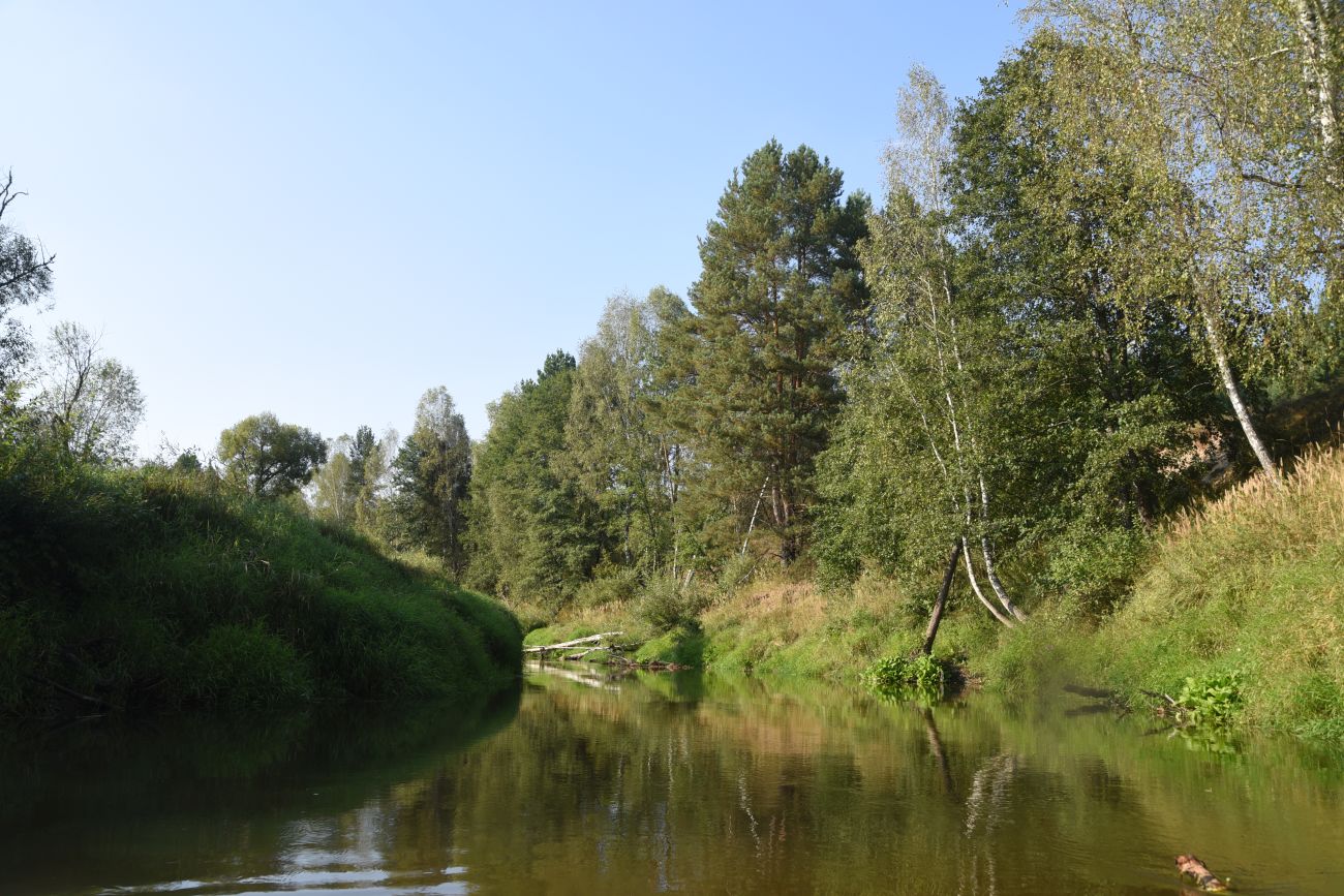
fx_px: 1157
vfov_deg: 42.3
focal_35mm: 31
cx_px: 672
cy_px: 448
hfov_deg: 60.3
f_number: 8
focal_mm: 31
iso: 100
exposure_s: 1/125
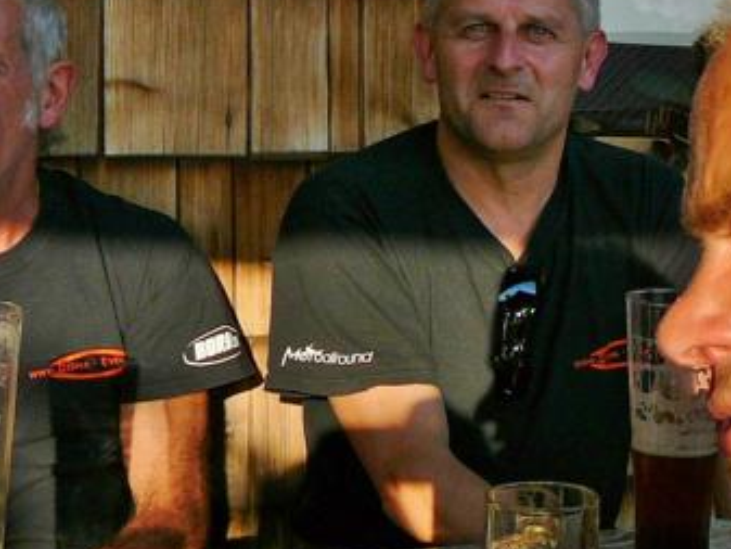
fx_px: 1753
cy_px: 206
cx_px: 692
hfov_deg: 22.8
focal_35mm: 83
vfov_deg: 17.8
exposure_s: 1/640
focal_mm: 5.2
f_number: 2.8
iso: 80
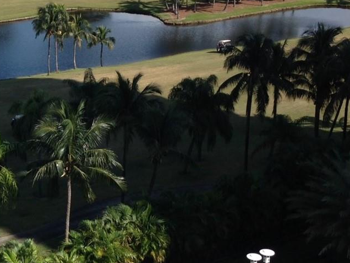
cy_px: 166
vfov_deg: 17.7
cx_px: 19
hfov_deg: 22.8
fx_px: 839
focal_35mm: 83
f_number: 2.4
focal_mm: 4.12
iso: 50
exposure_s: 1/1323
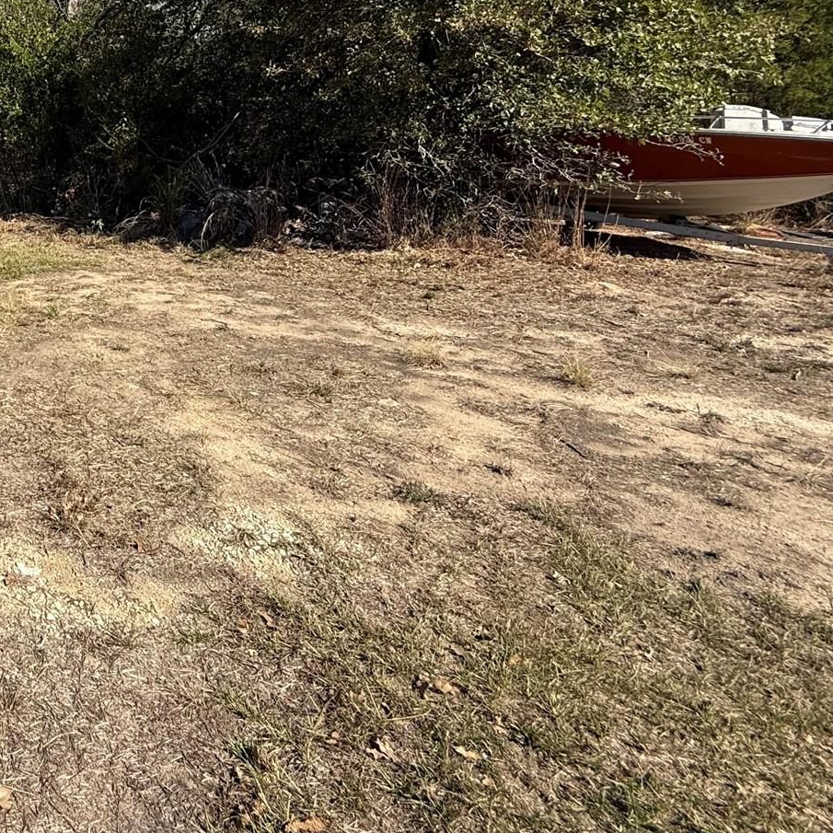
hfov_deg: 44.9
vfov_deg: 53.7
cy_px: 174
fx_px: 762
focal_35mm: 28
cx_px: -64
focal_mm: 2.22
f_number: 2.2
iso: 50
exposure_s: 1/1795
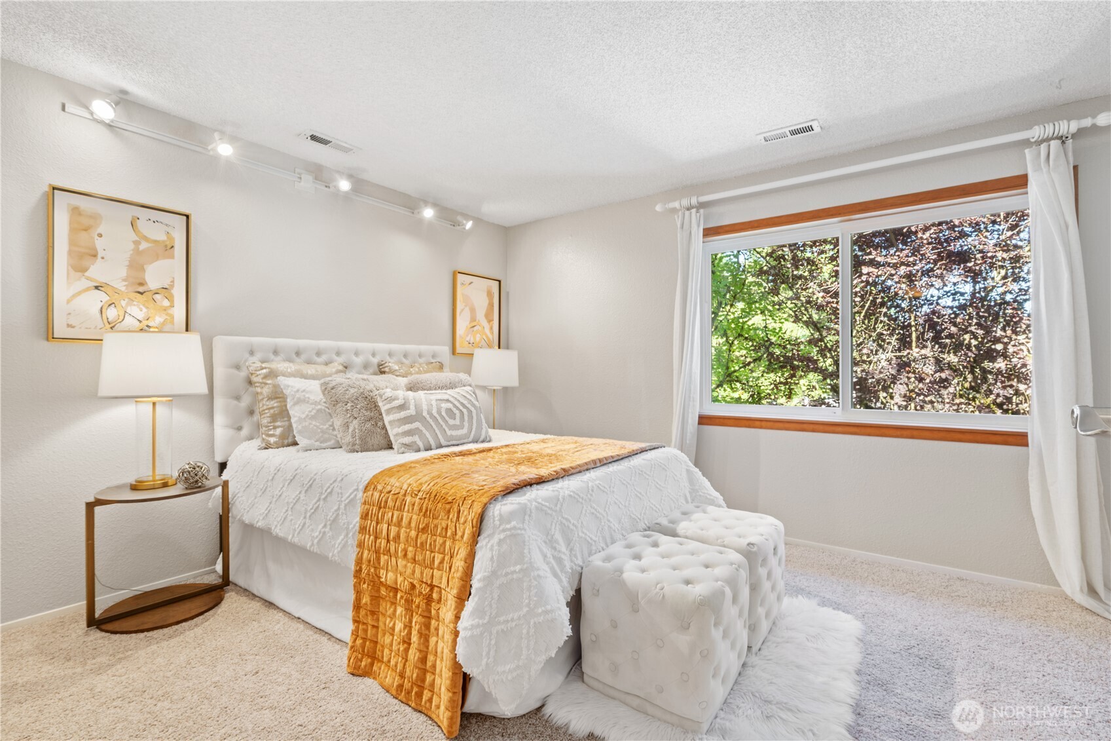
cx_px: 556
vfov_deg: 73.7
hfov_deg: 96.7
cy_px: 370
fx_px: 494
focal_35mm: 16
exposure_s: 2
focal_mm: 16
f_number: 11
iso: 100
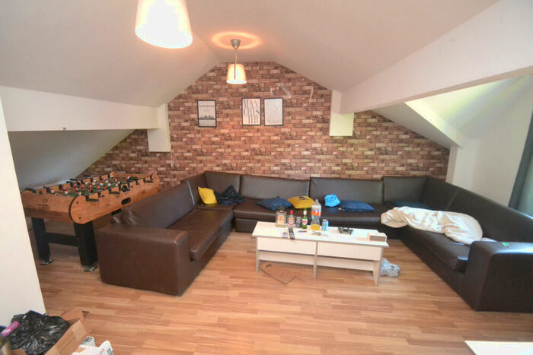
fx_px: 222
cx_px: 266
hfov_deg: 100.4
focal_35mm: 15
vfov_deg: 77.4
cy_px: 178
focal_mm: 10
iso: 3200
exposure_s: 1/60
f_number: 3.5
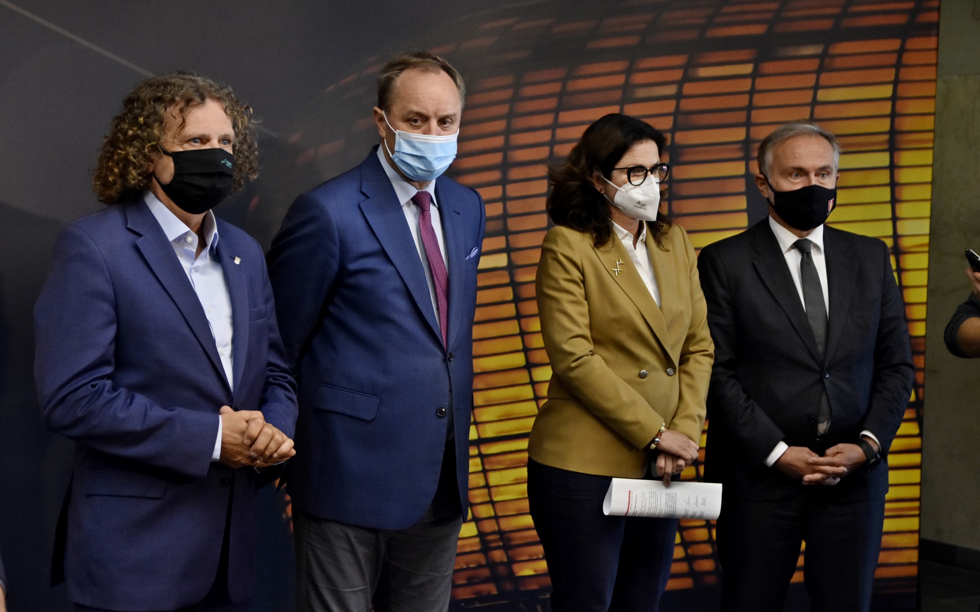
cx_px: 485
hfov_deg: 33.0
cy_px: 325
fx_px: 1656
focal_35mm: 62
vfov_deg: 20.9
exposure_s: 1/160
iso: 1250
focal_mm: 40
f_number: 3.5
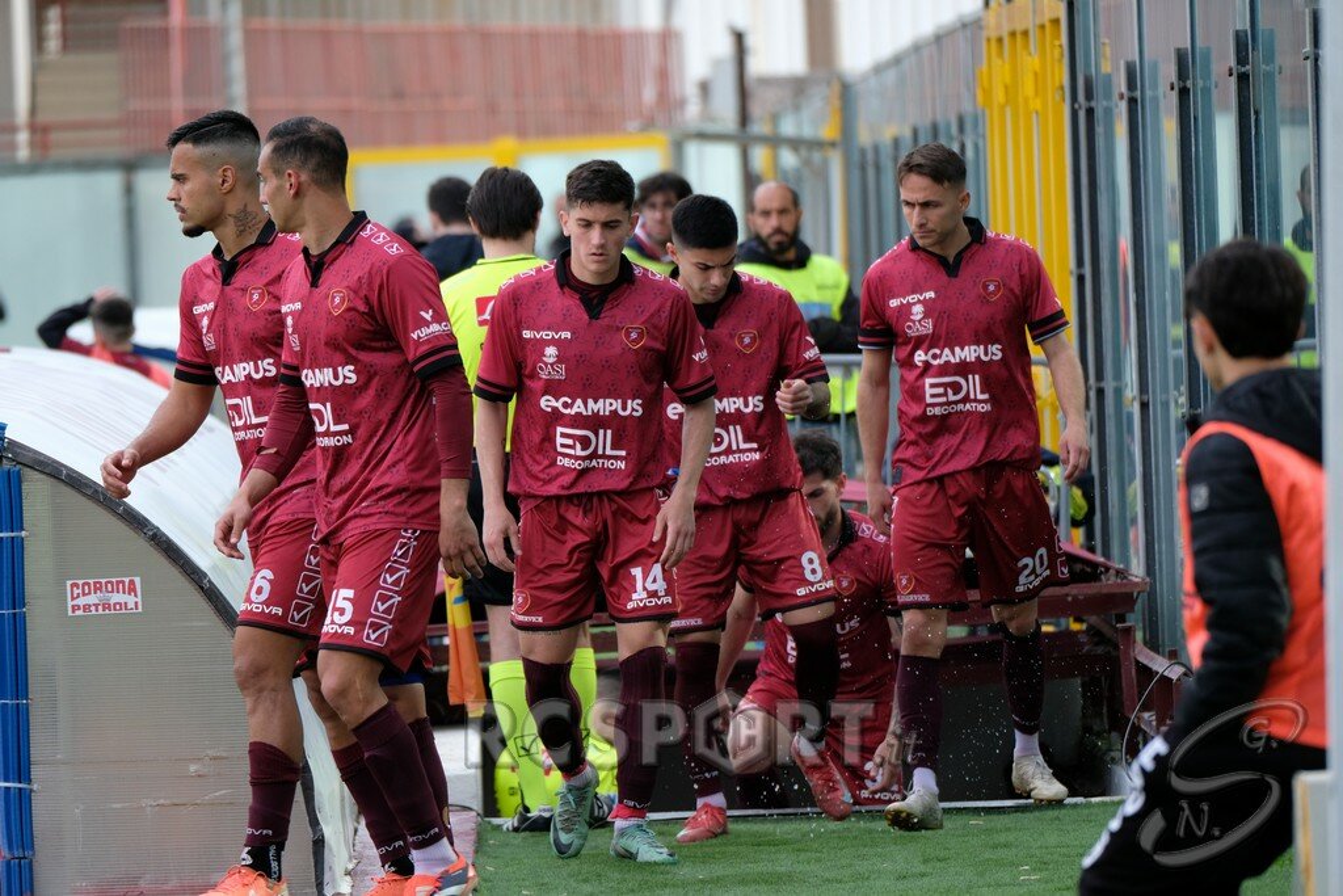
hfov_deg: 5.5
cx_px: 672
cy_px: 448
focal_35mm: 378
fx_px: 14103
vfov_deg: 3.6
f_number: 5
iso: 800
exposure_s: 1/800
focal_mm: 252.1
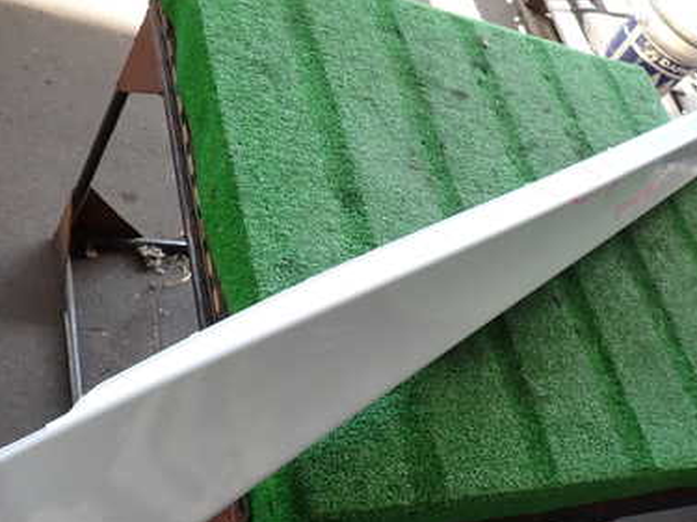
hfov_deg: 46.7
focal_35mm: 40
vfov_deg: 35.9
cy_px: 295
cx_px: 392
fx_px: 805
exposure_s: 1/80
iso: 100
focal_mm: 4.5
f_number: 2.8
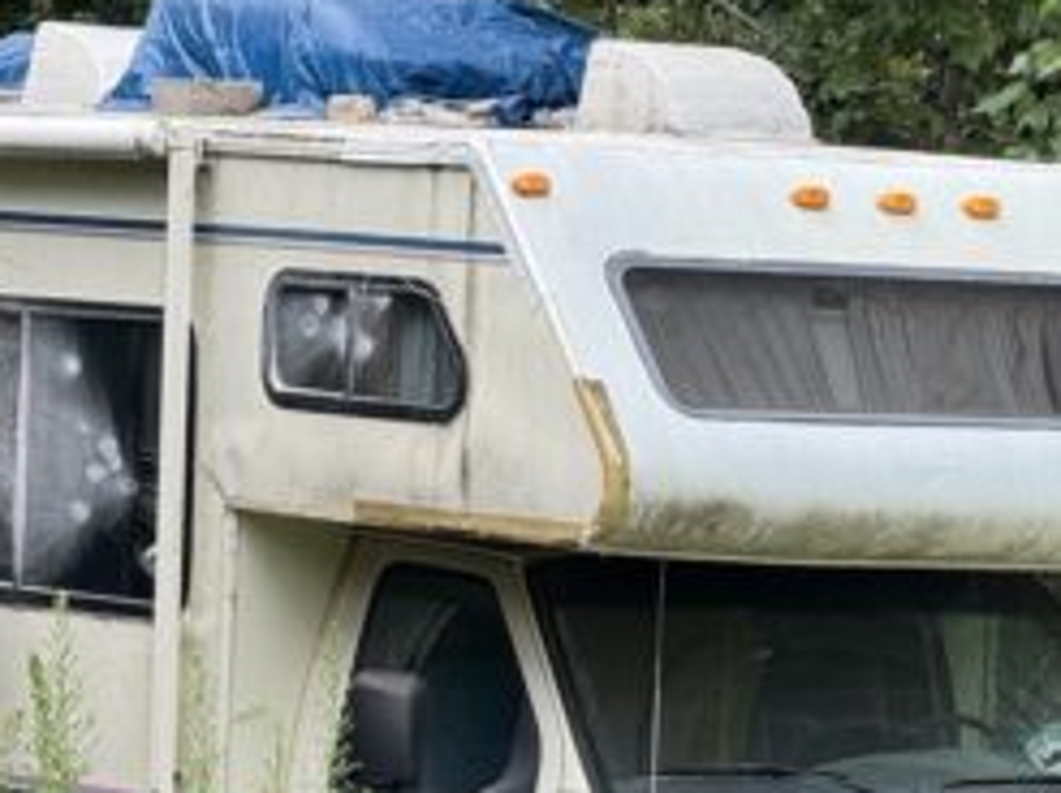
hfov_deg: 5.8
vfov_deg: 4.4
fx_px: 10411
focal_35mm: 340
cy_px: 711
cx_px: 789
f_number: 2.8
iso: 50
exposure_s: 1/239
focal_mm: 15.66
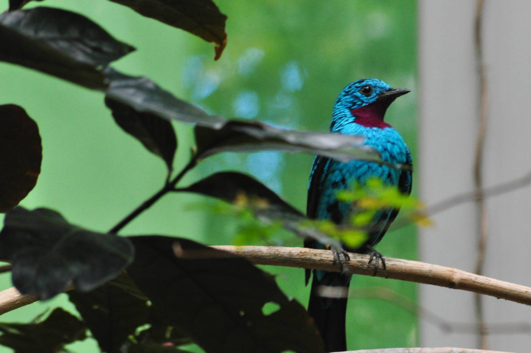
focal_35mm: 450
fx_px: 6630
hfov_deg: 4.6
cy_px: 176
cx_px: 266
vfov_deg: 3.0
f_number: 9
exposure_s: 1/100
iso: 800
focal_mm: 300
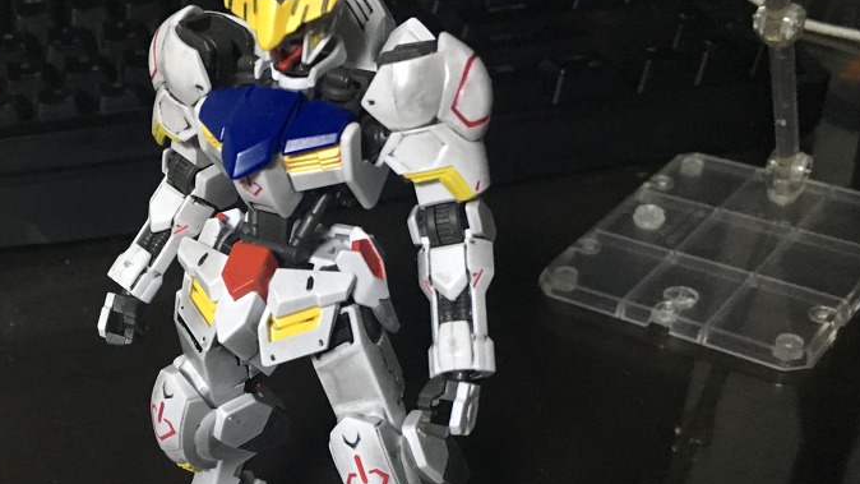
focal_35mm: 48
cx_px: 265
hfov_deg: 42.1
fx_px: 1094
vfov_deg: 24.3
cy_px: 418
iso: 200
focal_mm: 4.15
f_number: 2.2
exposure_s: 1/20
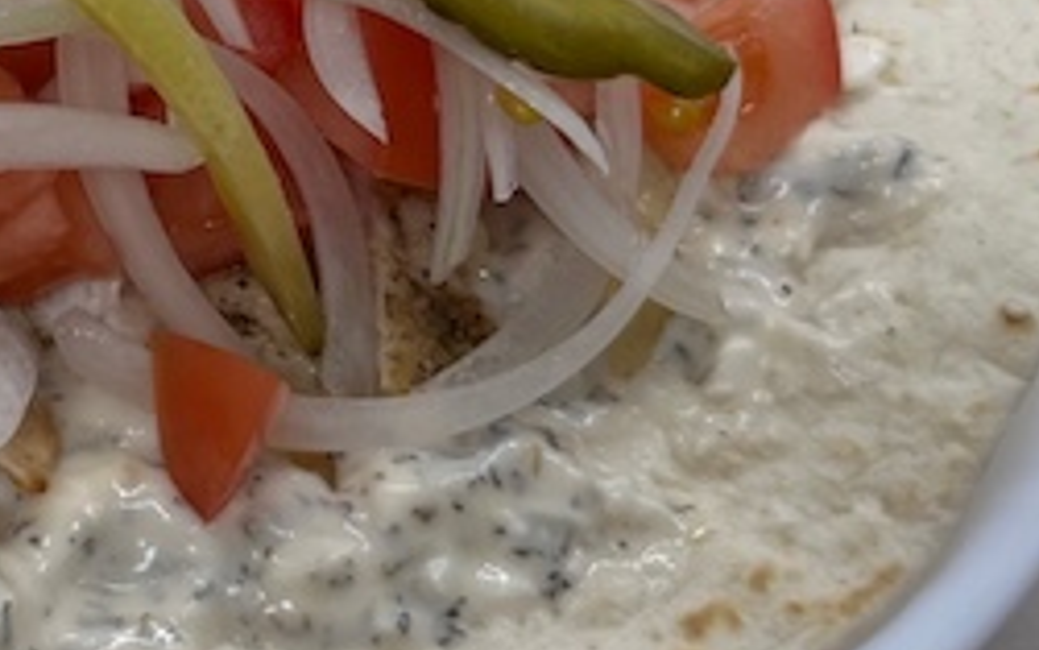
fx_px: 2492
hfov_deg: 22.2
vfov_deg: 14.5
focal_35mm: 88
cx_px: -120
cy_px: -66
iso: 32
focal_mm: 5.1
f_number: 1.6
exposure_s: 1/104
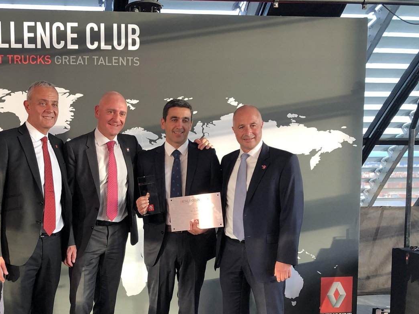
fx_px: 520
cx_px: 119
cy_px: 222
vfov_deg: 33.1
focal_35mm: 43
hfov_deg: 42.8
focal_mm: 4
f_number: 1.8
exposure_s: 1/43
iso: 32
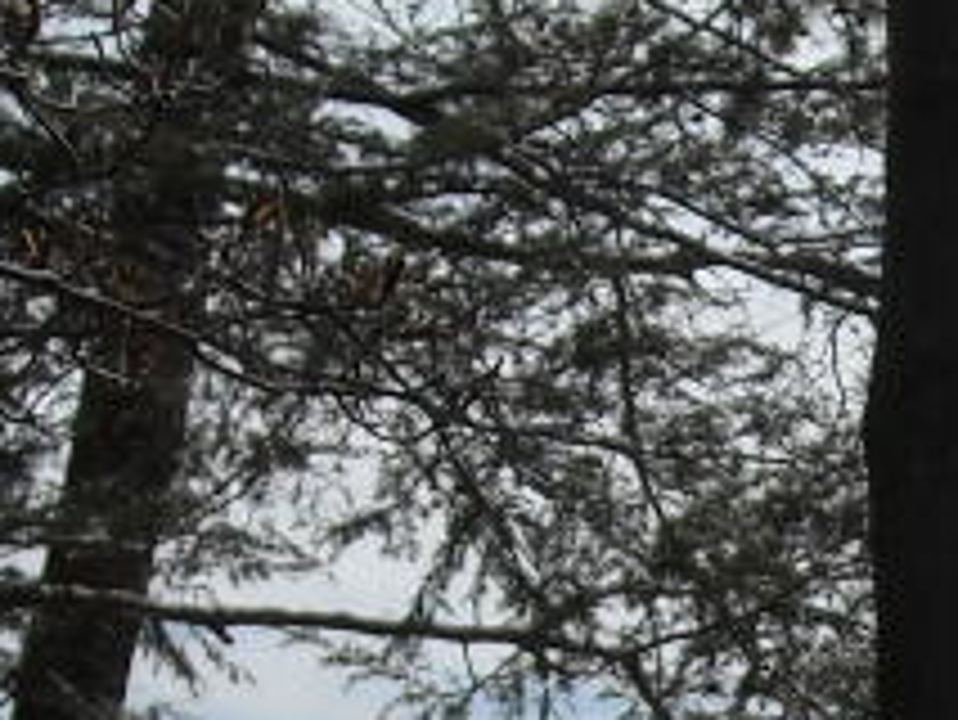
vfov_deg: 8.6
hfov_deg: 11.4
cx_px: 1264
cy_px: 1166
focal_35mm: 168
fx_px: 4652
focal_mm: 5.7
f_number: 5.6
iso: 64
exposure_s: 1/569
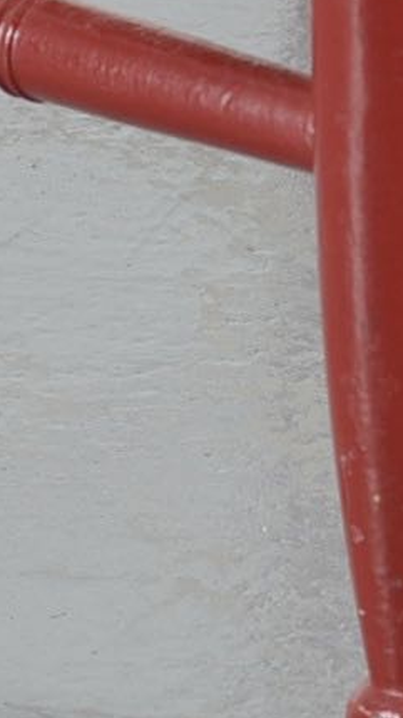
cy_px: -425
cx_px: 421
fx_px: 8557
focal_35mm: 450
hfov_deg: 2.7
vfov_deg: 4.8
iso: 100
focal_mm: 50
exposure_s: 1/125
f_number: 5.6
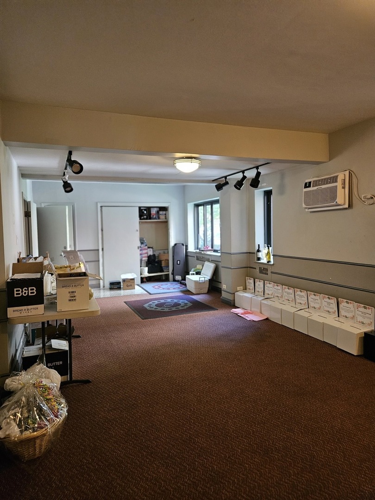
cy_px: 250
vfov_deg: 73.9
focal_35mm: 23
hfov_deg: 58.9
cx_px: 188
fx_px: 332
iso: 500
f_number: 1.8
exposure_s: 1/30
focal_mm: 5.4
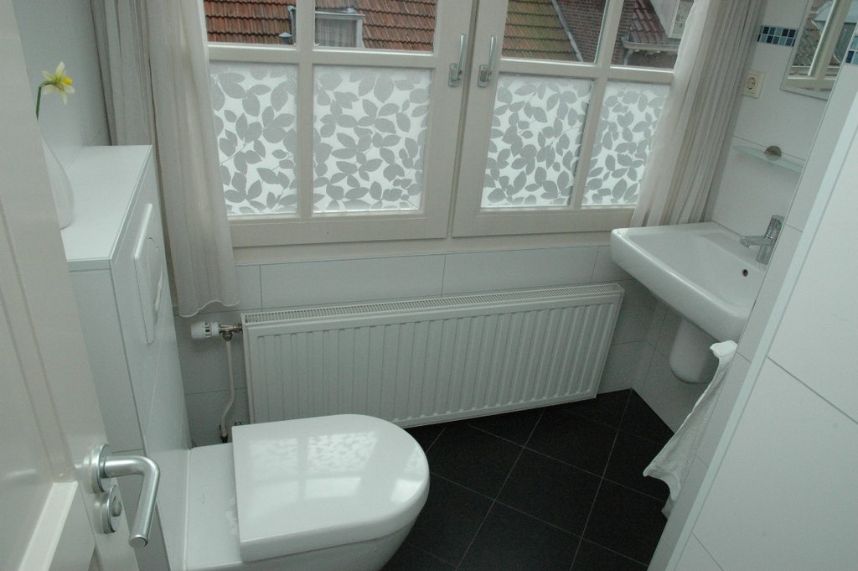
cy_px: 286
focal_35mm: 24
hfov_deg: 73.8
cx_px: 429
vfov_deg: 53.1
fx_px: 572
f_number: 11
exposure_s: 1/500
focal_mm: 16
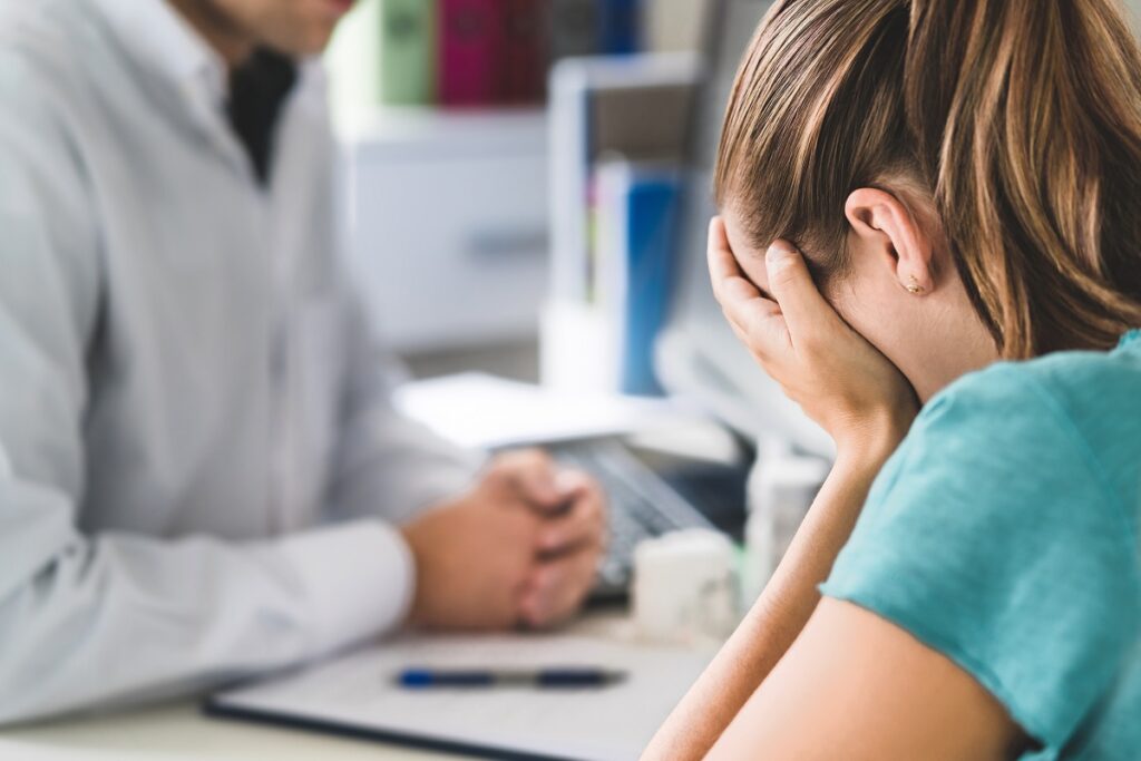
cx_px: 570
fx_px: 2694
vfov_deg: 16.1
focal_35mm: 85
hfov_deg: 23.9
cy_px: 380
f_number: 2.8
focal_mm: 85
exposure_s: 1/40
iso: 320
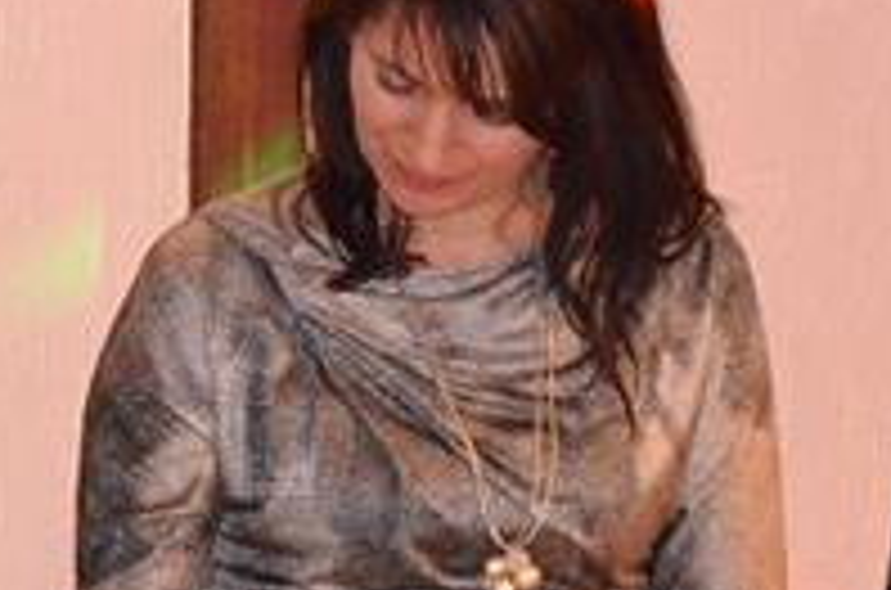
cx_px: -130
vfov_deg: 2.8
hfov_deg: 4.3
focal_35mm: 482
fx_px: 11904
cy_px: 376
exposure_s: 1/60
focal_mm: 75
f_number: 5.3
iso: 3200
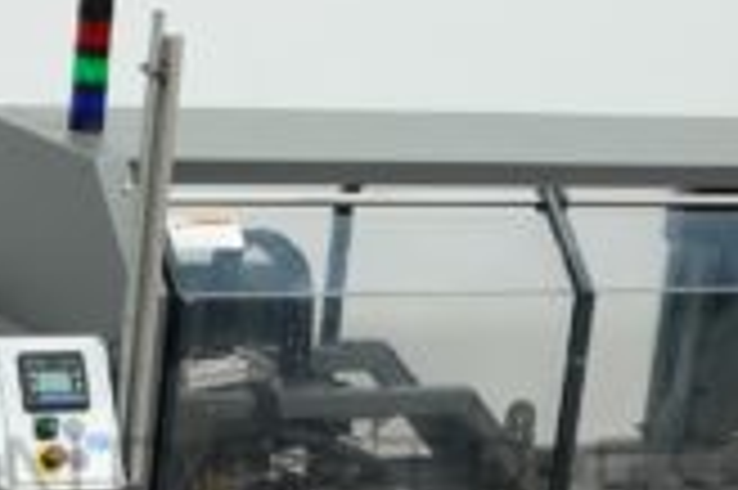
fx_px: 3563
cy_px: 555
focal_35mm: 174
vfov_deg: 7.8
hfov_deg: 11.8
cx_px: 153
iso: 320
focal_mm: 21.12
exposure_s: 1/60
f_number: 4
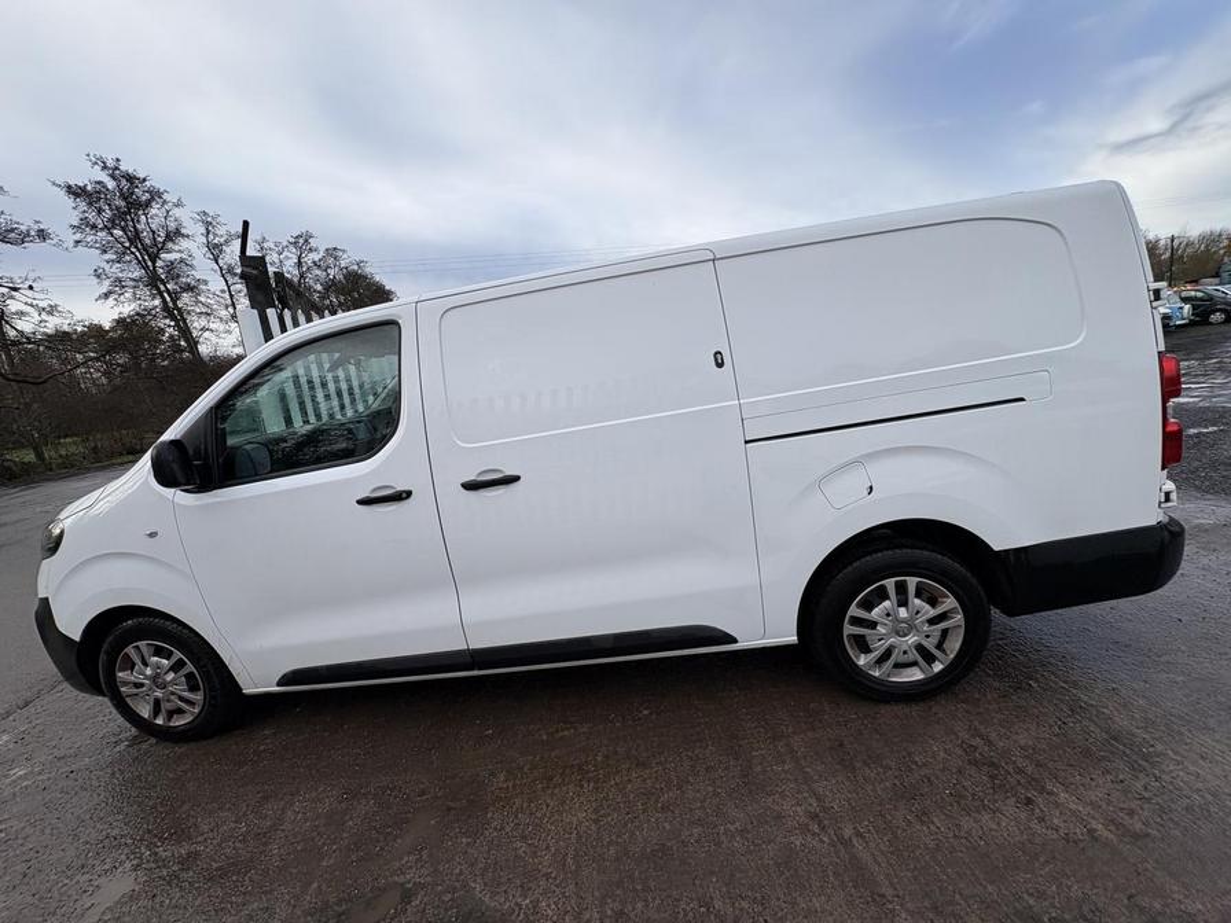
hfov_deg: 102.1
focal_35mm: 14
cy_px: 462
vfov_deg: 85.7
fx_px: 498
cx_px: 616
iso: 40
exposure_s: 1/582
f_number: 2.2
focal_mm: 2.22
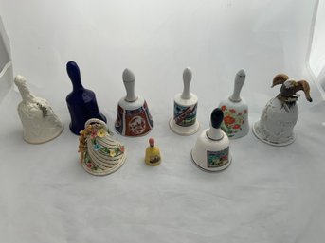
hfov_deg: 67.3
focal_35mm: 26
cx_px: 162
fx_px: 244
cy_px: 122
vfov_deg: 53.0
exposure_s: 1/1610
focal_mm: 4.25
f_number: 1.8
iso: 25
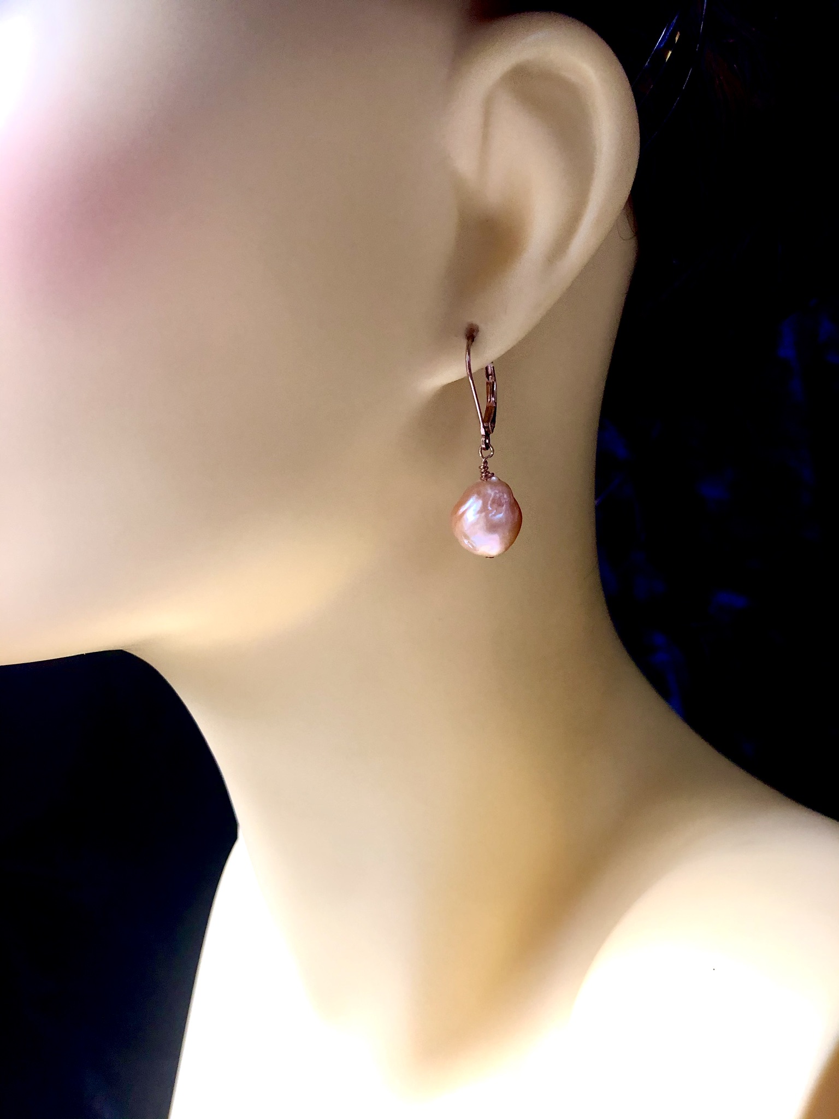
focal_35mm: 28
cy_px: 560
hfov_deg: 49.7
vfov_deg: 63.4
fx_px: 905
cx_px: 420
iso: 64
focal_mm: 3.99
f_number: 1.8
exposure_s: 1/15
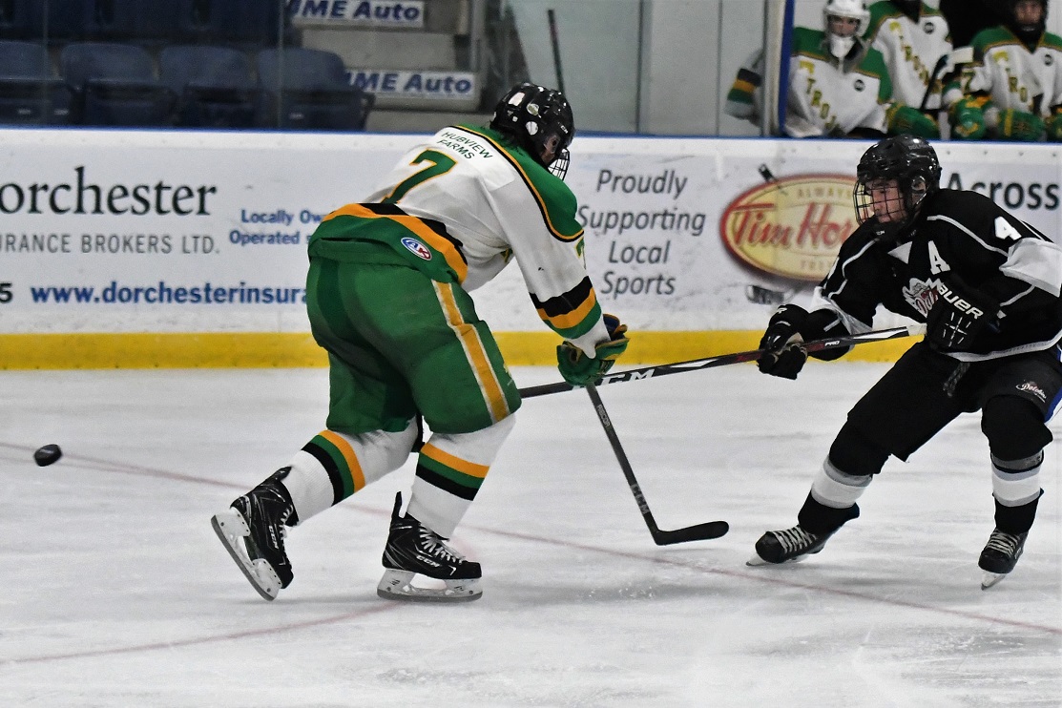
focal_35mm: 112
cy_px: 354
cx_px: 531
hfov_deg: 18.2
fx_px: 3318
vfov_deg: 12.2
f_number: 2.8
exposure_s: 1/1000
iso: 6400
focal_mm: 75
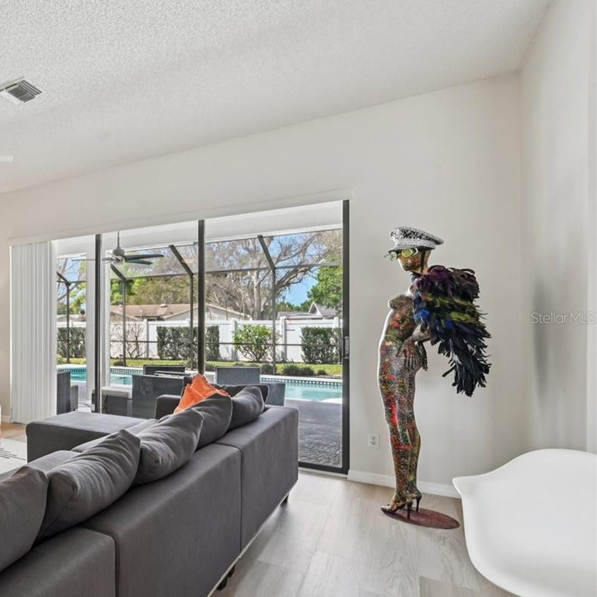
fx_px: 468
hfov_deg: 51.5
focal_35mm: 24
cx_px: -5
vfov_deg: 65.0
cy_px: 318
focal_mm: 14
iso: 400
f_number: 8
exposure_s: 1/50
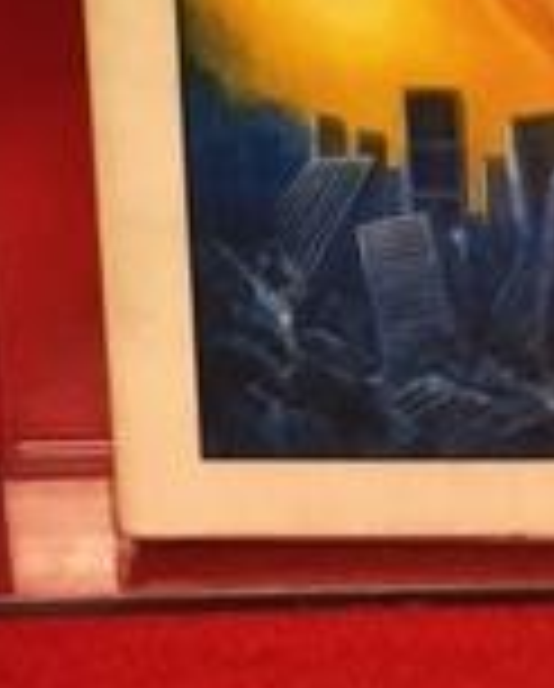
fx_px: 2330
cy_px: -594
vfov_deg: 14.5
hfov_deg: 13.1
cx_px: 707
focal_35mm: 114
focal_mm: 4
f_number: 1.8
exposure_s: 1/15
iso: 40
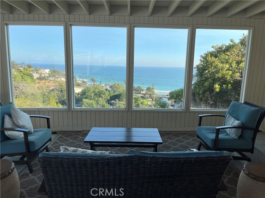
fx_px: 199
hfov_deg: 67.3
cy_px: 99
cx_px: 132
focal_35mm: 26
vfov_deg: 53.1
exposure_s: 1/1294
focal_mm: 5.1
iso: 50
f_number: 1.6
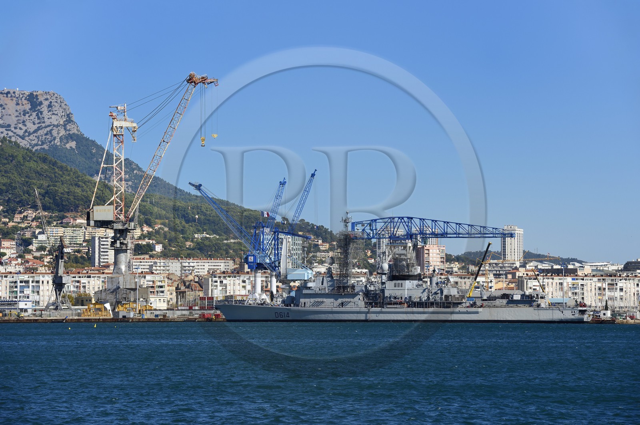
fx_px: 3020
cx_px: 320
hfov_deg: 12.1
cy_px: 212
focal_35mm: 170
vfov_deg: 8.1
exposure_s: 1/500
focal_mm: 170
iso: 200
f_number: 10
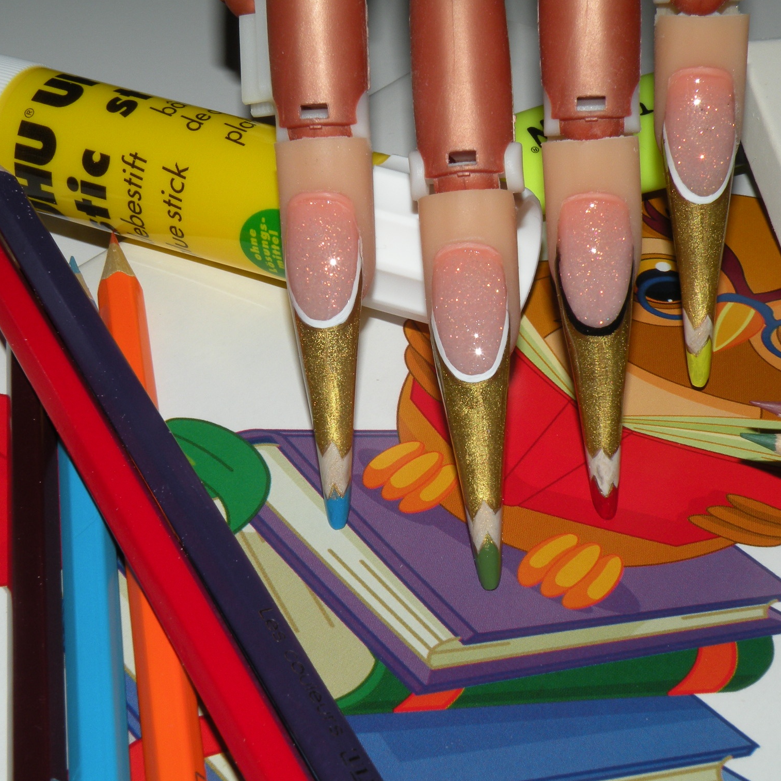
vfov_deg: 25.7
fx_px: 1710
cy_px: 393
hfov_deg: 25.7
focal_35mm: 67
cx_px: 443
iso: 64
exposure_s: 1/60
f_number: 8
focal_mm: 9.8
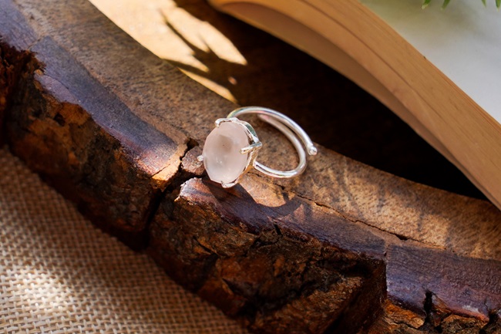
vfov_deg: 19.4
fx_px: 974
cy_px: 167
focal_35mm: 70
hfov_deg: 28.9
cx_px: 250
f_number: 7.1
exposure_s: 1/500
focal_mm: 70
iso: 320
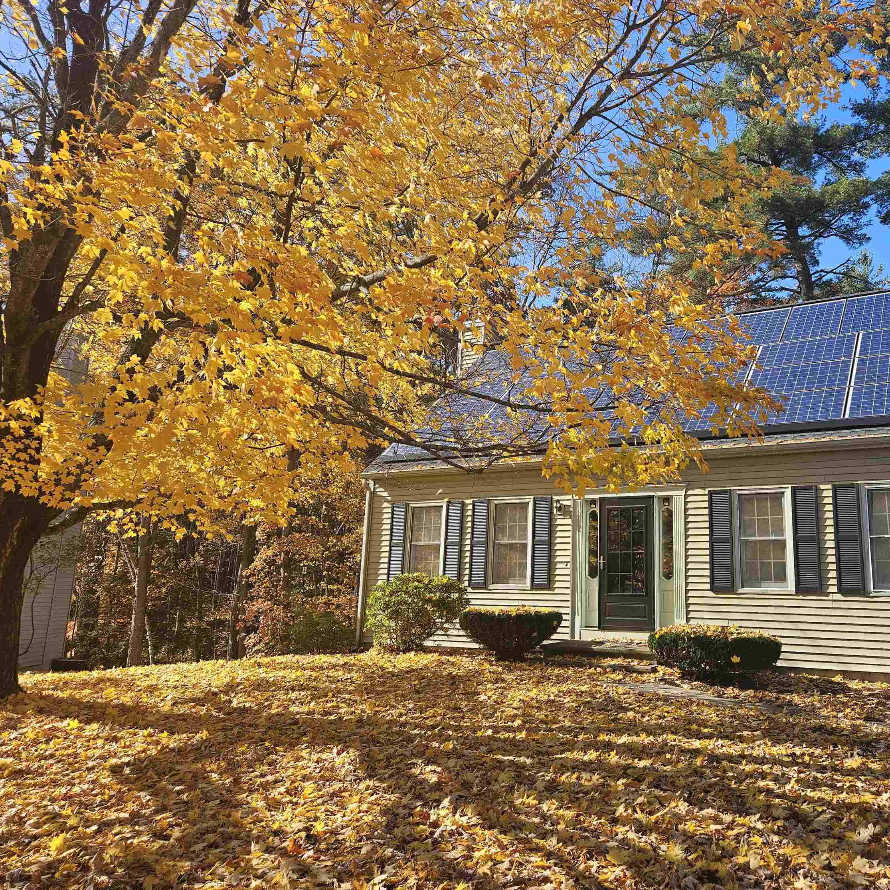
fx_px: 814
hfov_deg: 56.5
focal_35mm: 28
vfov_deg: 57.3
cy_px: 437
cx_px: 564
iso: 25
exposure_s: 1/679
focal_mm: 5.4
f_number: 1.8
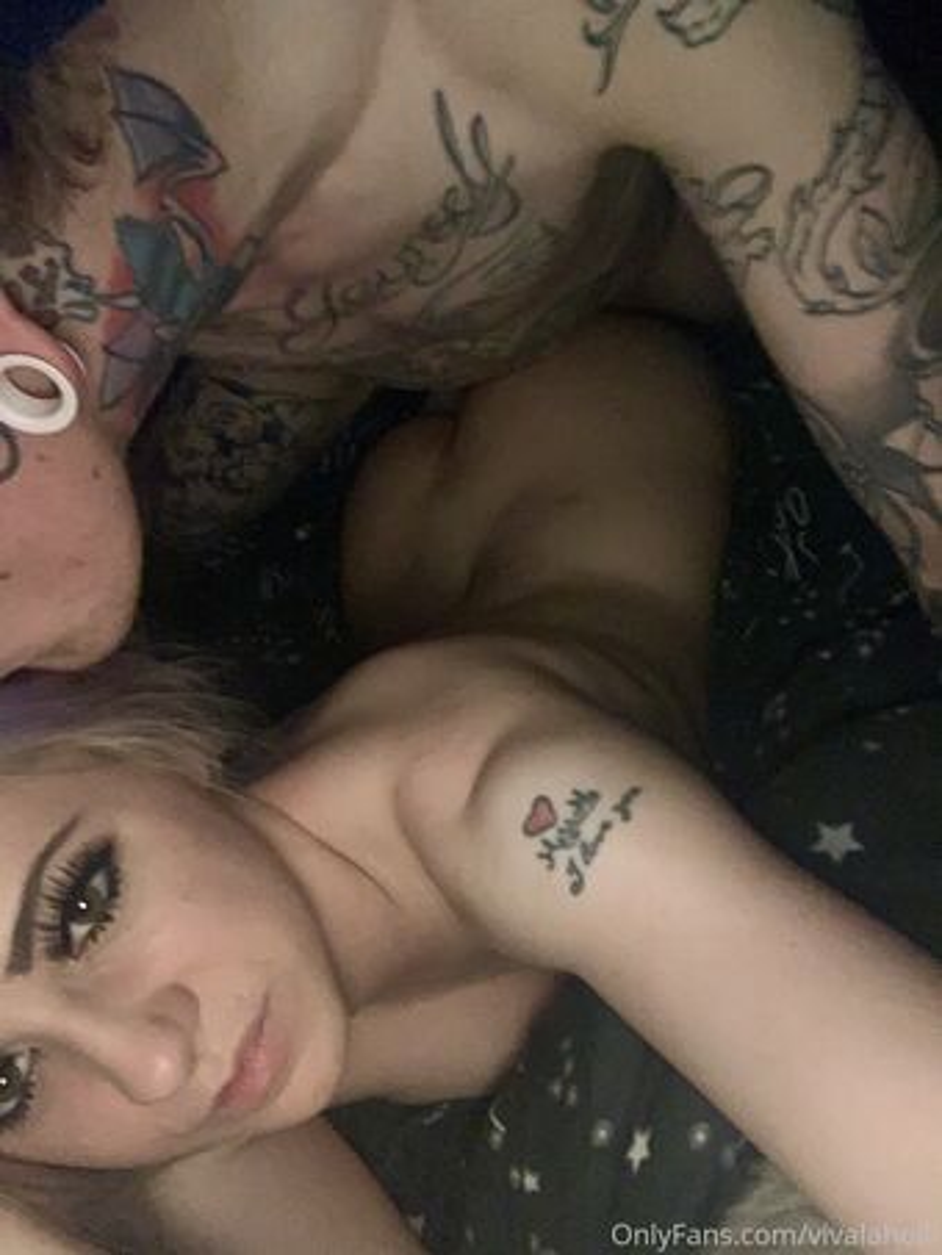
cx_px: 471
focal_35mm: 32
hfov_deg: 44.2
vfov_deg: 56.8
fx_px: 1161
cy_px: 628
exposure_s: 1/16
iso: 500
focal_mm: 2.87
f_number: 2.2
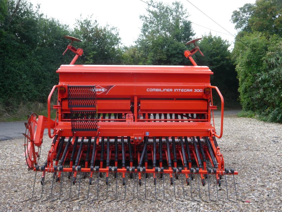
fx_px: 310
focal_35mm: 38
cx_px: 141
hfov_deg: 49.0
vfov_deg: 37.7
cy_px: 106
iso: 160
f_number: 4.5
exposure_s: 1/125
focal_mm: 19
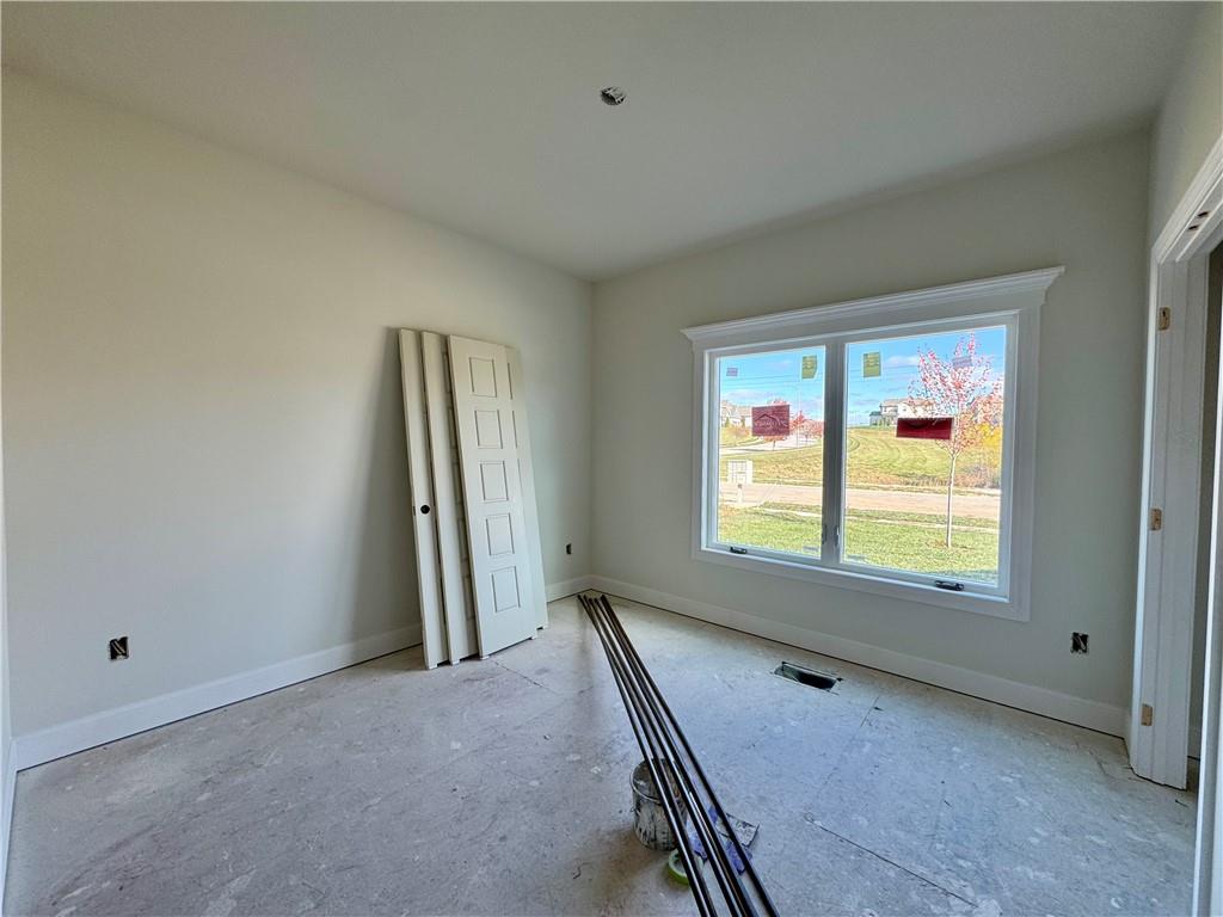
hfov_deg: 102.1
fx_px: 495
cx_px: 612
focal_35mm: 14
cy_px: 458
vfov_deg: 85.7
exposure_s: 1/151
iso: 40
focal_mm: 2.22
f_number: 2.2
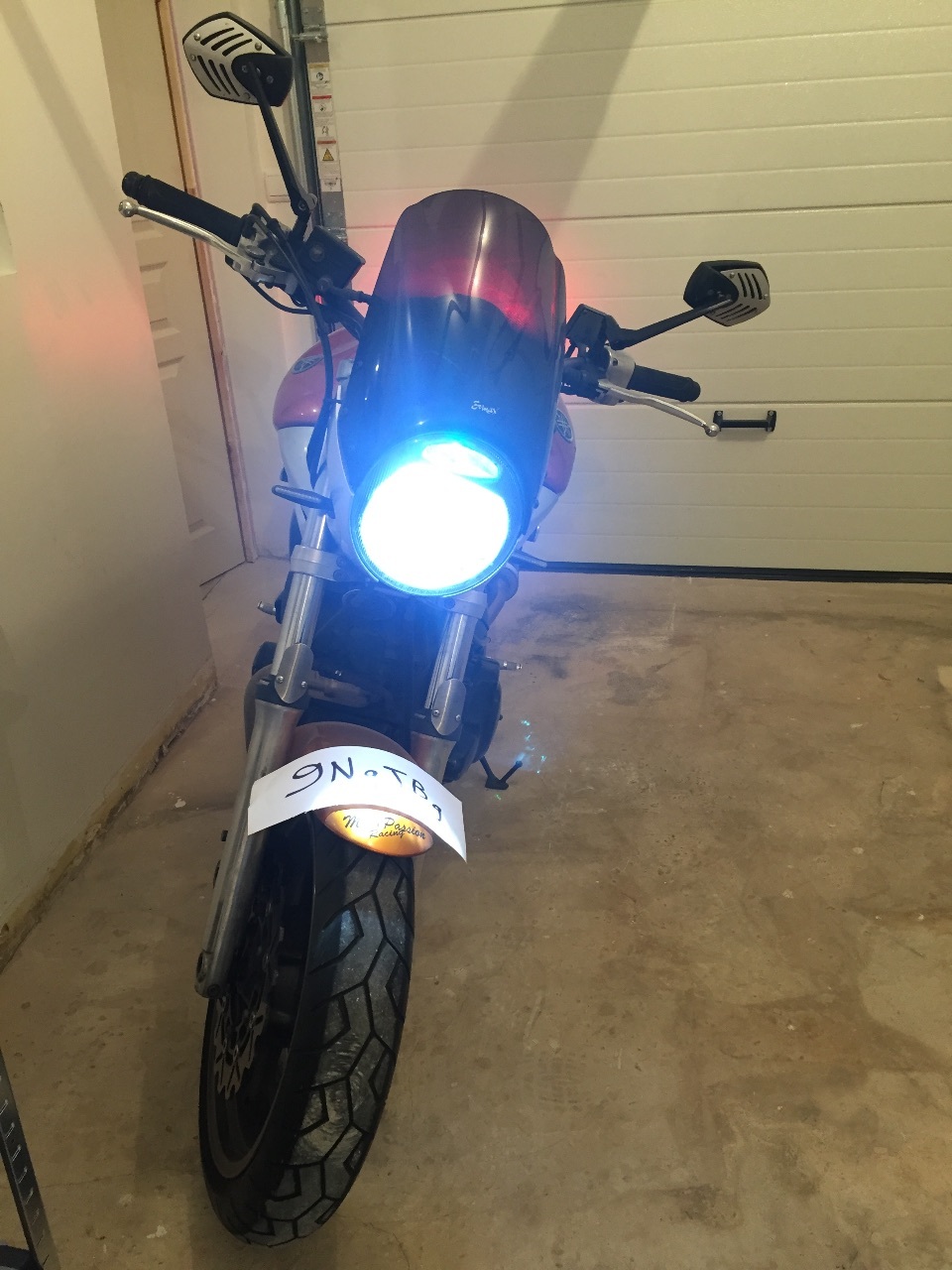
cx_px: 476
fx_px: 1063
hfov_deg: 48.2
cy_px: 635
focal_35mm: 29
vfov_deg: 61.7
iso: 160
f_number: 2.2
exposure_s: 1/33
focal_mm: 4.15
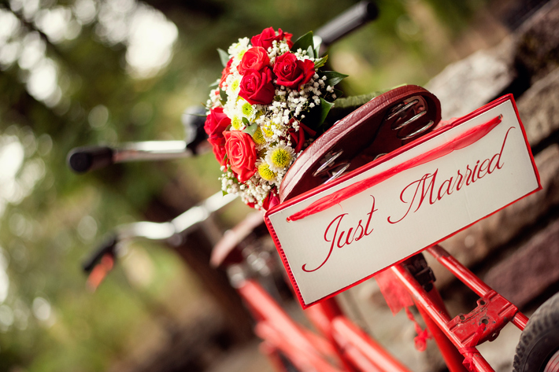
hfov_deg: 38.9
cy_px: 188
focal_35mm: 51
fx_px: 792
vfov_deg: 26.5
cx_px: 285
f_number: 2.2
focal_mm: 50
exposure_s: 1/2500
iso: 1000
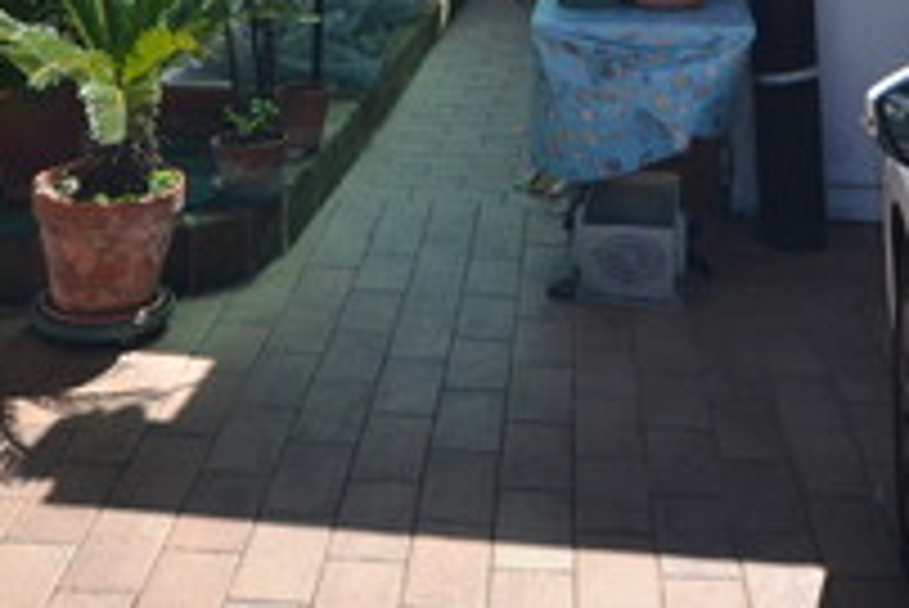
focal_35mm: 57
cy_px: -464
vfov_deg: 18.8
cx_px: 504
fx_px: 1440
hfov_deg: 35.0
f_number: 7.1
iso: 100
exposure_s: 1/200
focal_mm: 10
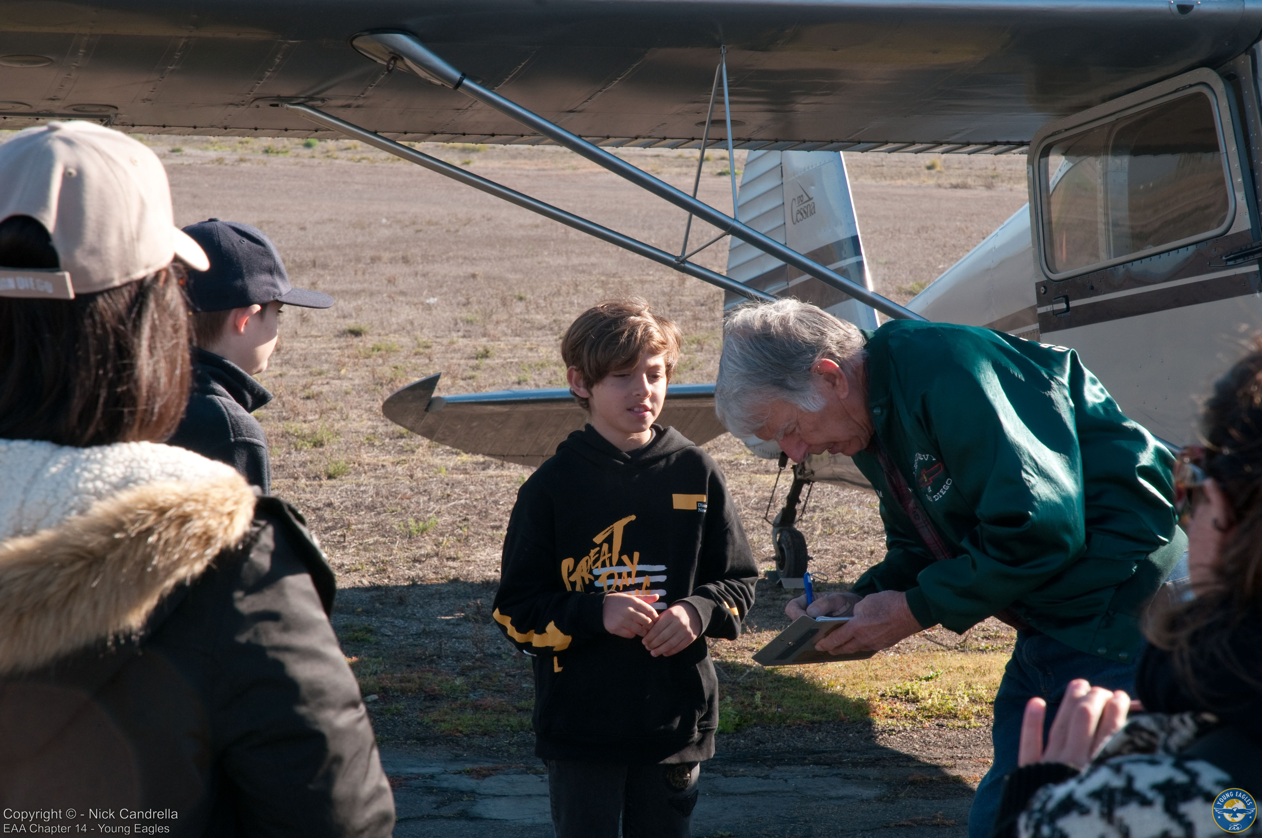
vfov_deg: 13.0
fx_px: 3676
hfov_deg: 19.5
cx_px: 631
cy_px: 419
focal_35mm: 105
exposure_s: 1/100
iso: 100
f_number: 10
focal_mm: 70
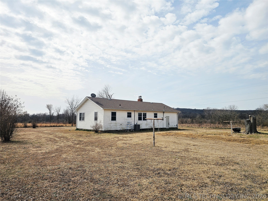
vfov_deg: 58.9
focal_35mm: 23
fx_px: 178
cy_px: 100
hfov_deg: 73.9
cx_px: 134
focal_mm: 6.3
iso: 10
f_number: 1.7
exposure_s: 1/2500
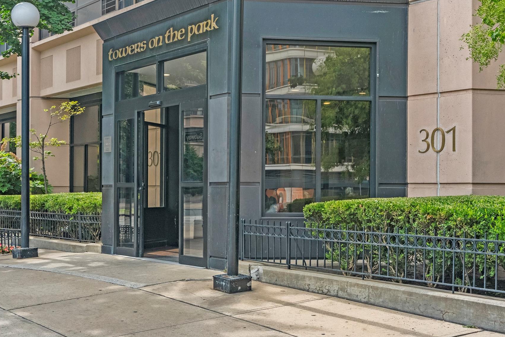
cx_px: 266
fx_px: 729
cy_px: 155
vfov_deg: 26.0
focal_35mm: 52
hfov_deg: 38.2
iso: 800
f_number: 8
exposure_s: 1/320
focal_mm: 29
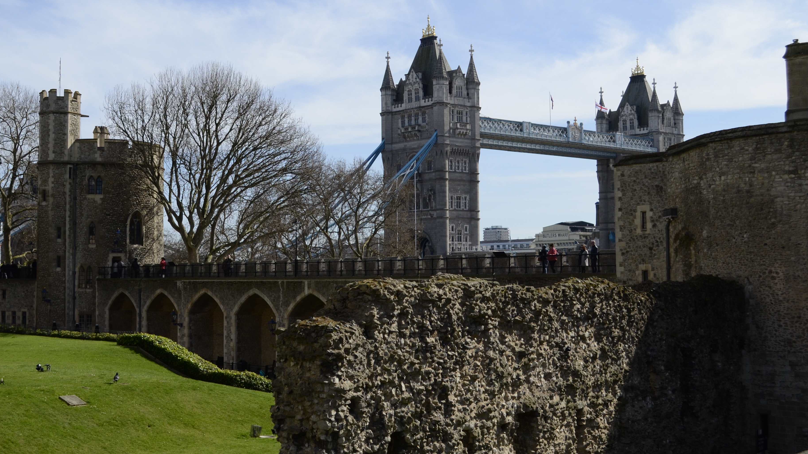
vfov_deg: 23.5
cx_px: 348
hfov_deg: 40.5
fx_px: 1093
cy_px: 195
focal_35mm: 51
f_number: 5.6
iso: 400
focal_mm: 24
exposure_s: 1/2500
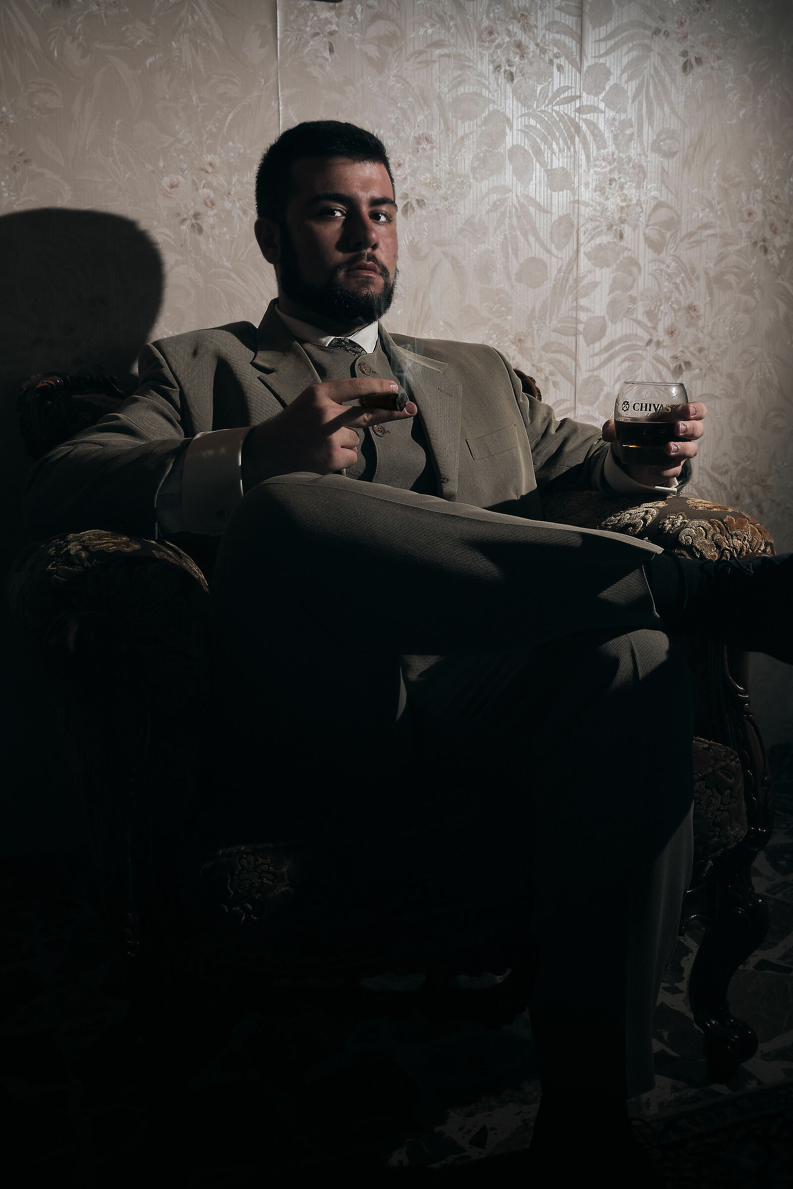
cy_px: 594
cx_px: 396
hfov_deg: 37.9
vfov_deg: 54.4
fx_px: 1156
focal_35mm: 35
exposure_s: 1/60
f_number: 13
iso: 640
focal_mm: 23.3
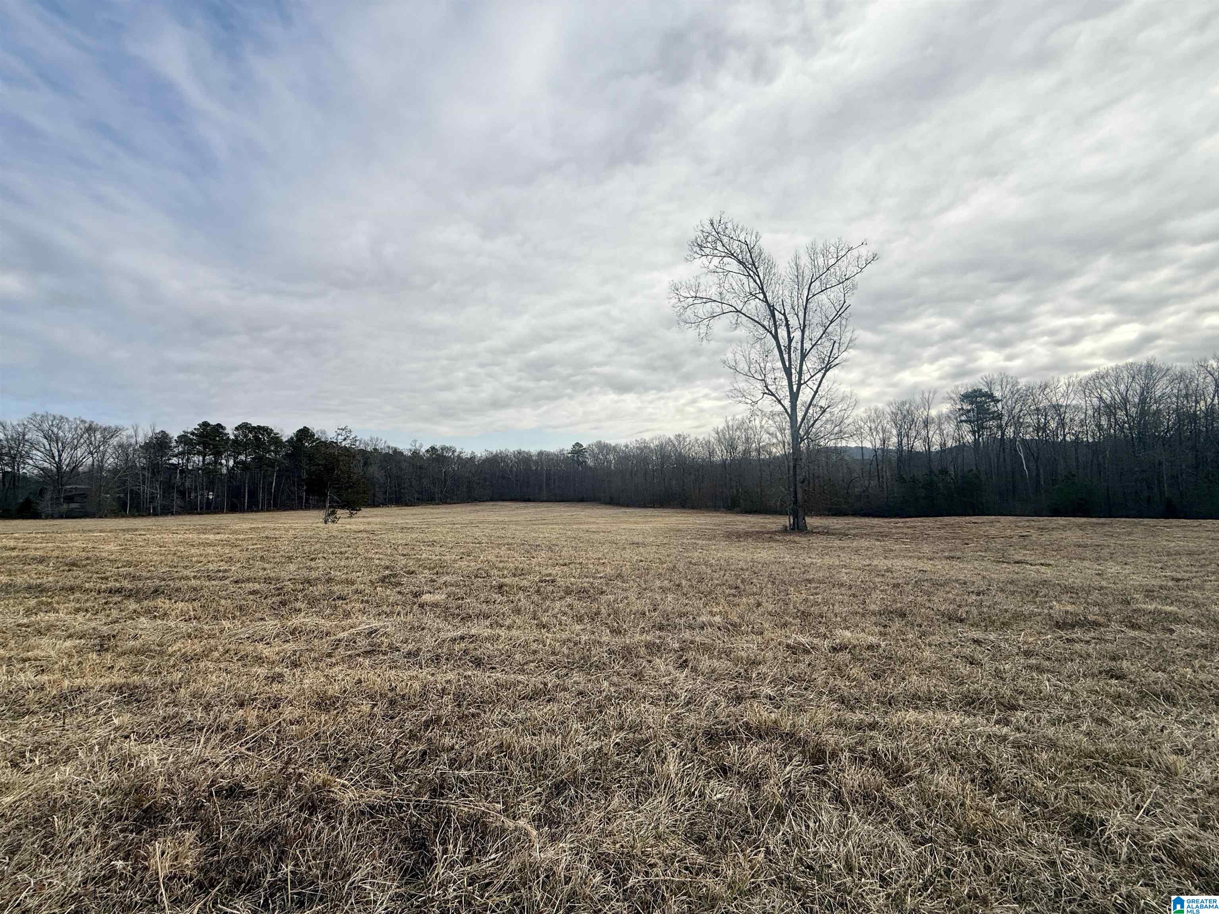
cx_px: 610
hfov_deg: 102.1
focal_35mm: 14
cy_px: 457
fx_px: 493
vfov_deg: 85.7
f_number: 2.2
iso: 50
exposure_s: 1/2024
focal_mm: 2.22
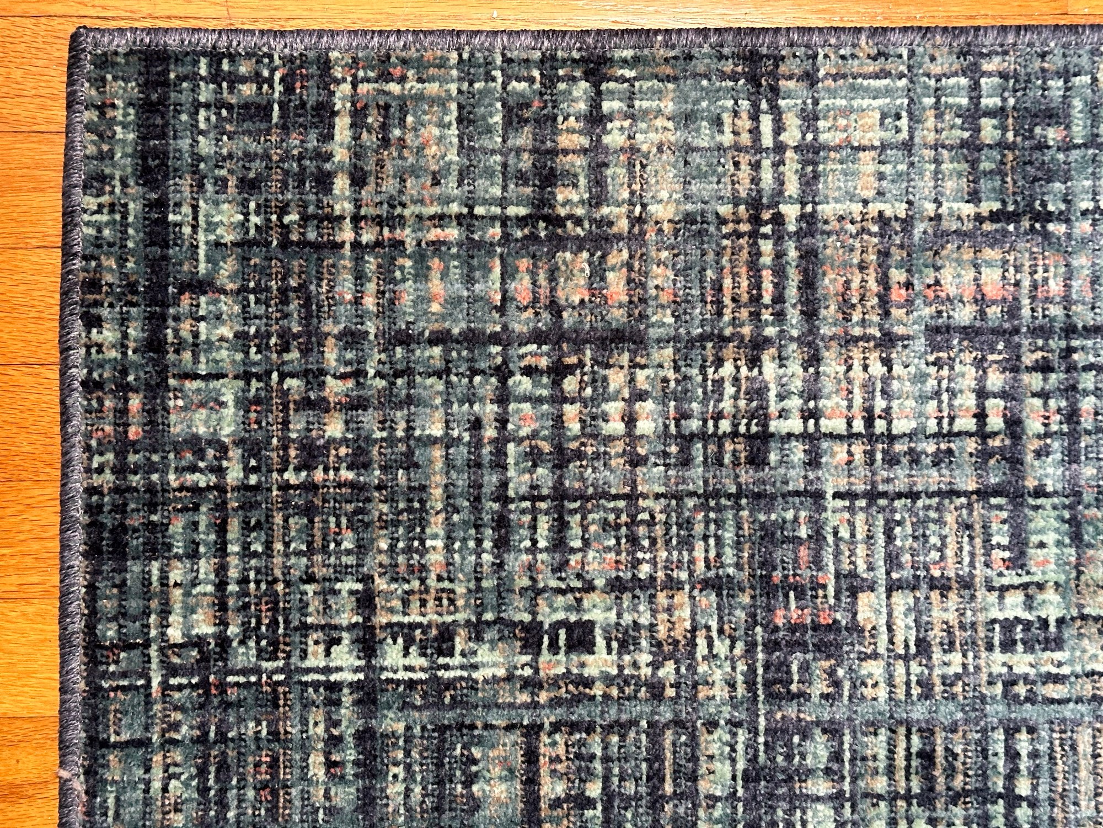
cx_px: 552
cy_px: 414
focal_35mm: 48
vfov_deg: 30.3
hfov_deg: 39.7
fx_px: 1529
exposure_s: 1/44
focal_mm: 6.86
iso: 250
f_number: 1.78
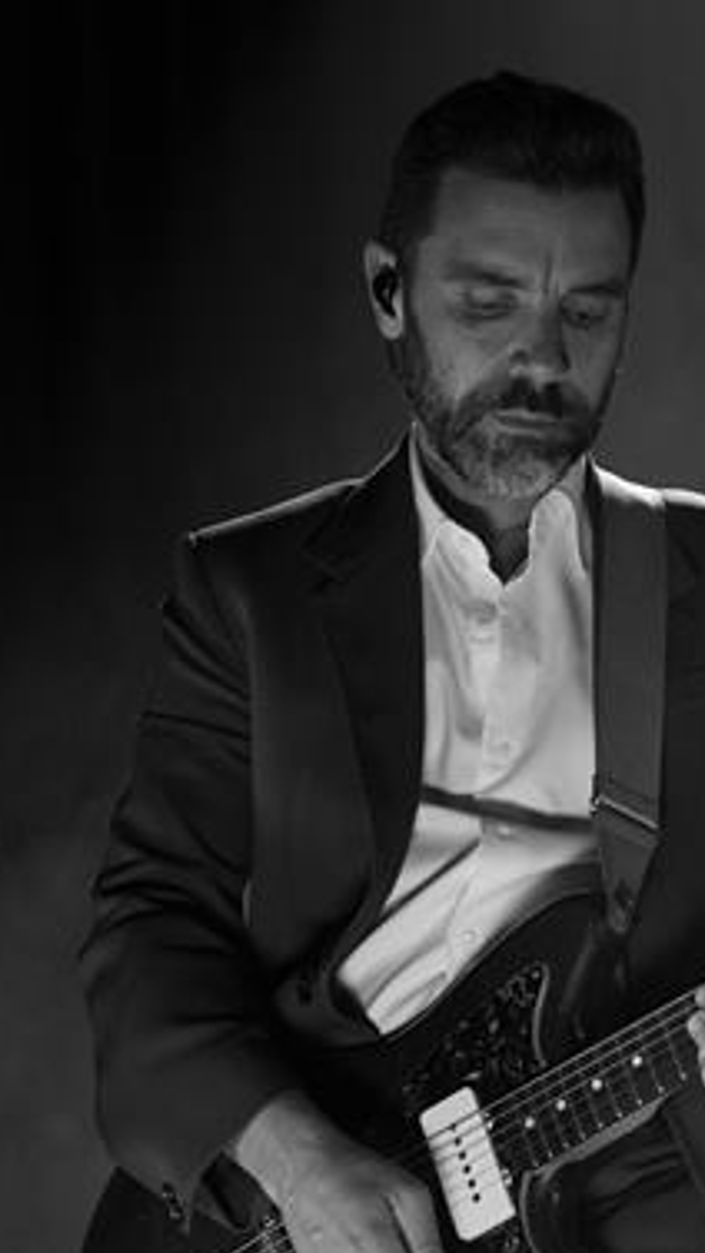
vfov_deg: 20.9
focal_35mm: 100
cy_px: 1113
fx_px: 3324
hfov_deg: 11.9
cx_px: 773
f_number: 1.8
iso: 640
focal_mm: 50
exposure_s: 1/250
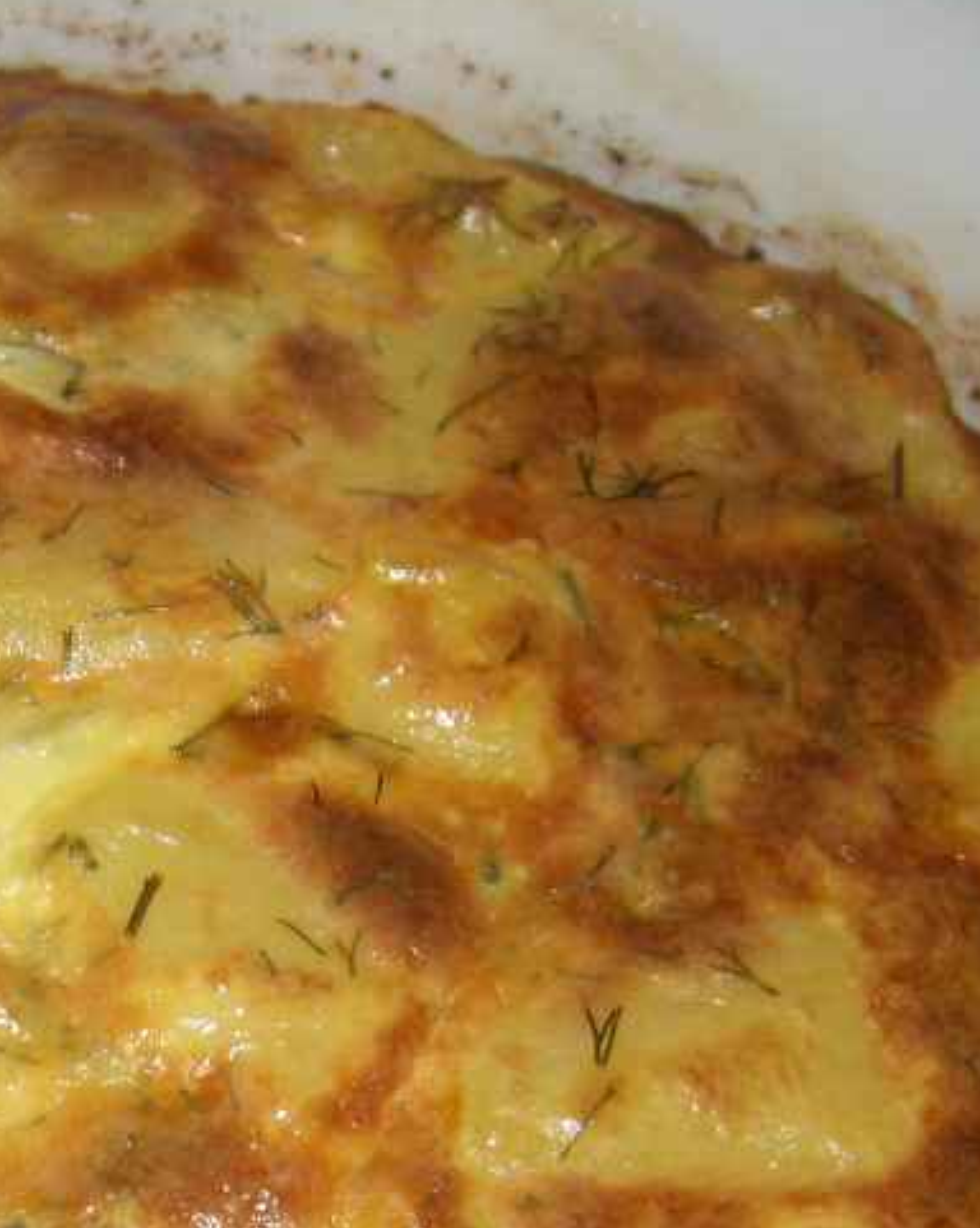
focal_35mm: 91
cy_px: 1070
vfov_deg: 20.7
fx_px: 3303
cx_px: 107
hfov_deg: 16.7
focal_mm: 7.5
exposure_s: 1/60
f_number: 2.7
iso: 64
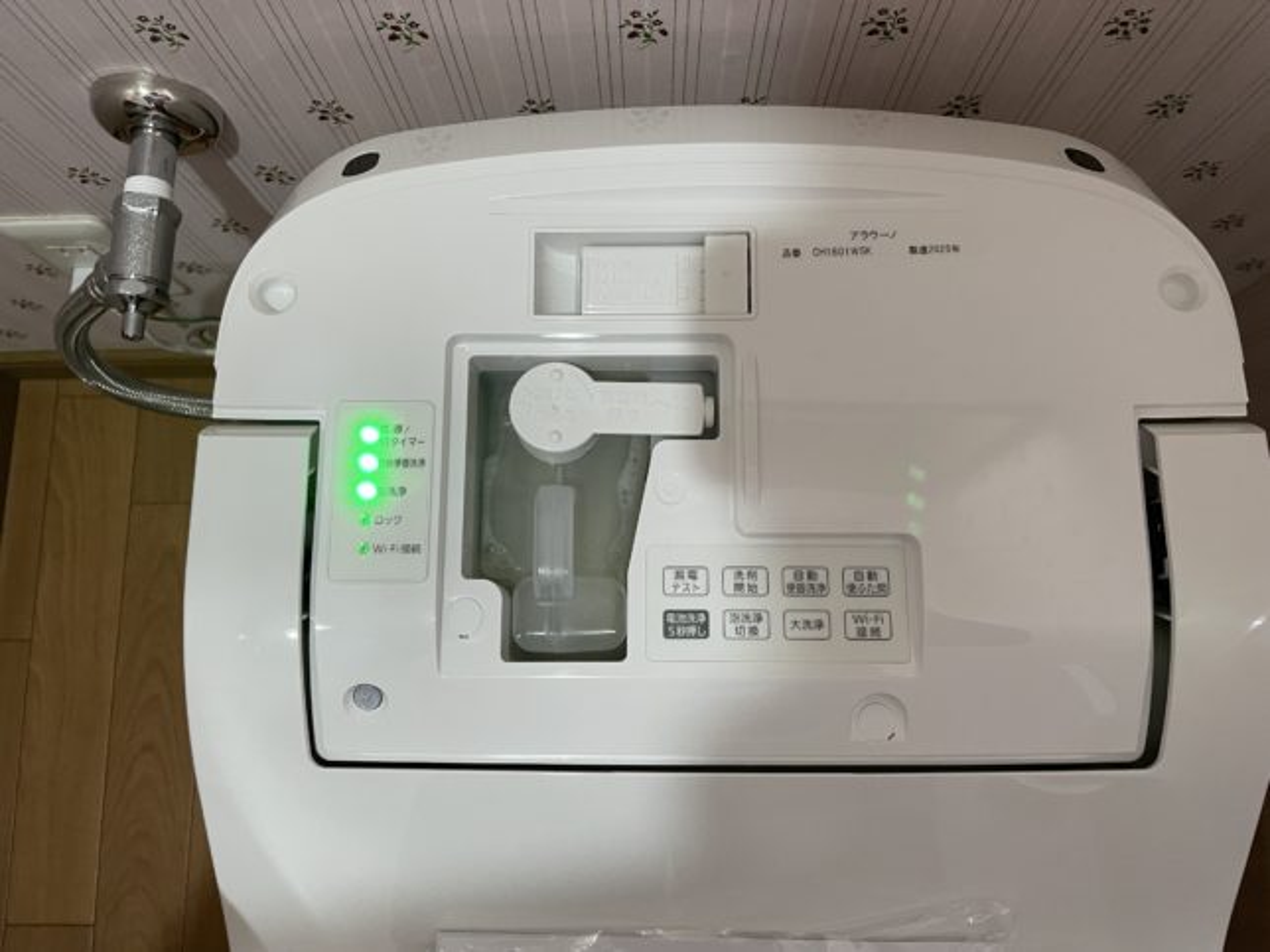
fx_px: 954
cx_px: 635
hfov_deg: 67.3
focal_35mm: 26
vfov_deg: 53.1
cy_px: 476
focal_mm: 4.2
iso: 160
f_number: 1.6
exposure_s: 1/42
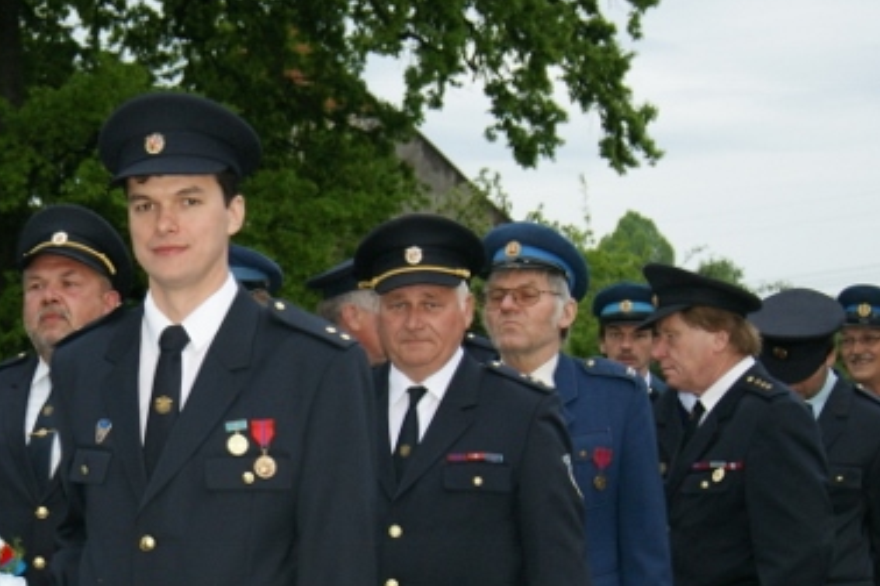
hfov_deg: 18.0
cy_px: 489
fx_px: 2715
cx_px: 0
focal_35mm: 111
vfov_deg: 12.3
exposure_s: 1/60
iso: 400
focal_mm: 35
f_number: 5.6
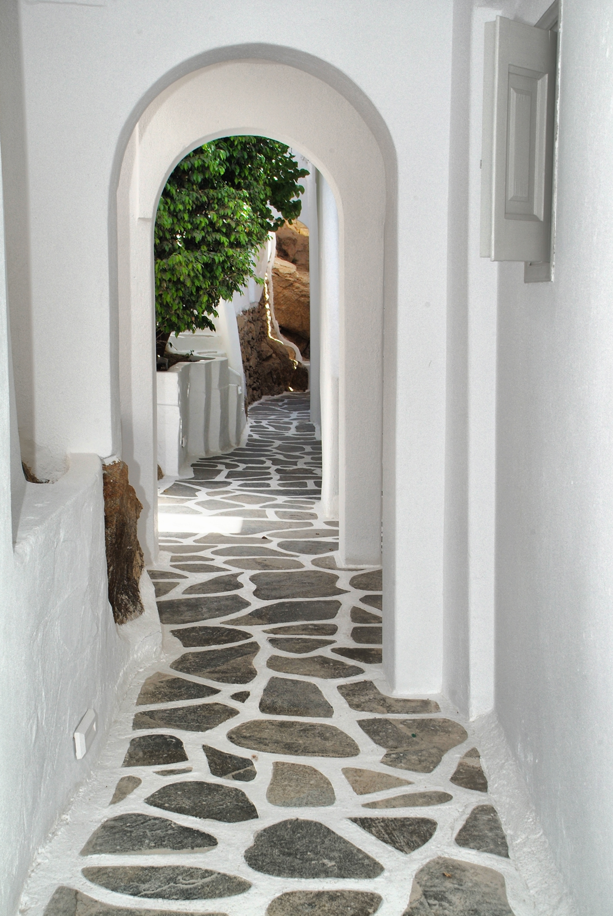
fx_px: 1223
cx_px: 306
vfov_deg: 41.1
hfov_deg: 28.1
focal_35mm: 48
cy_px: 458
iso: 400
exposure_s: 1/180
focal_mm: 32
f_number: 6.7
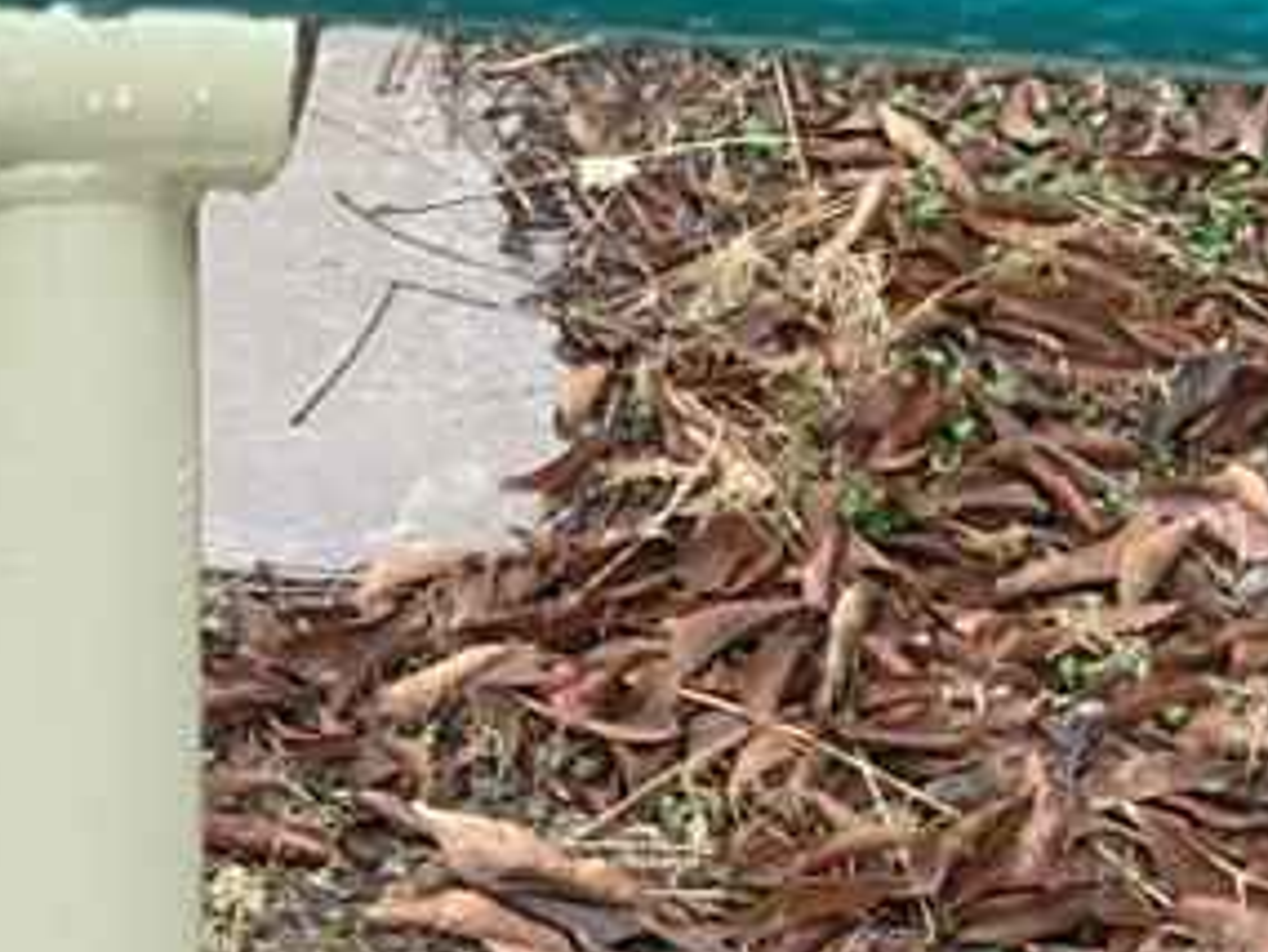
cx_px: -676
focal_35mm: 202
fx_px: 7402
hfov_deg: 9.5
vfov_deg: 7.3
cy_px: 1010
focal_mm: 4.35
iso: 50
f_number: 1.79
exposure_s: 1/1441
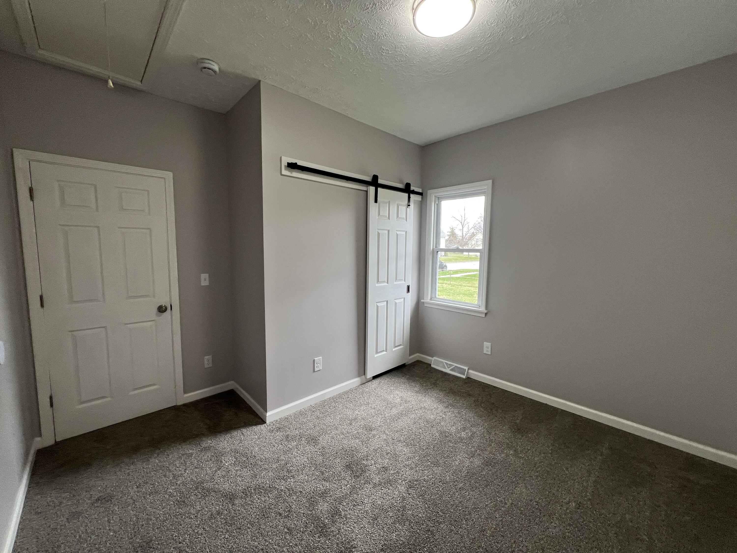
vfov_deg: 89.9
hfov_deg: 106.2
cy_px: 276
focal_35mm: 13
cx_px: 368
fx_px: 277
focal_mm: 1.57
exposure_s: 1/120
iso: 100
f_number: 1.8
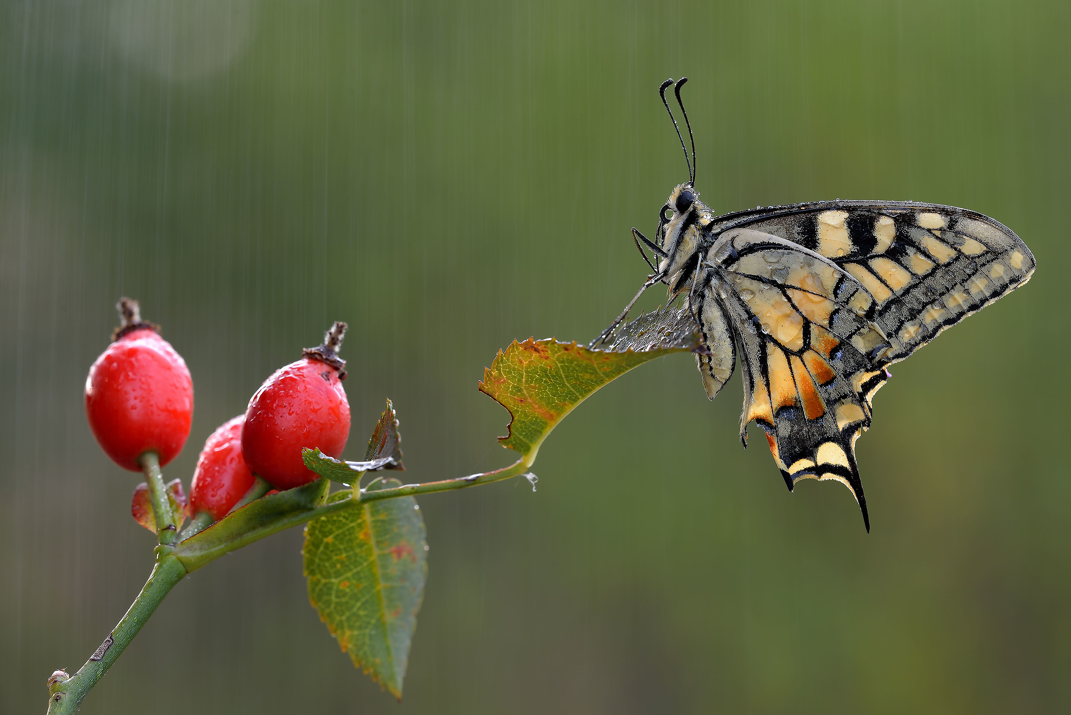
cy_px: 358
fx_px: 4464
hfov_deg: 13.7
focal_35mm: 150
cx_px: 536
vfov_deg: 9.2
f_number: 13
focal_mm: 150
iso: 100
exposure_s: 1/10
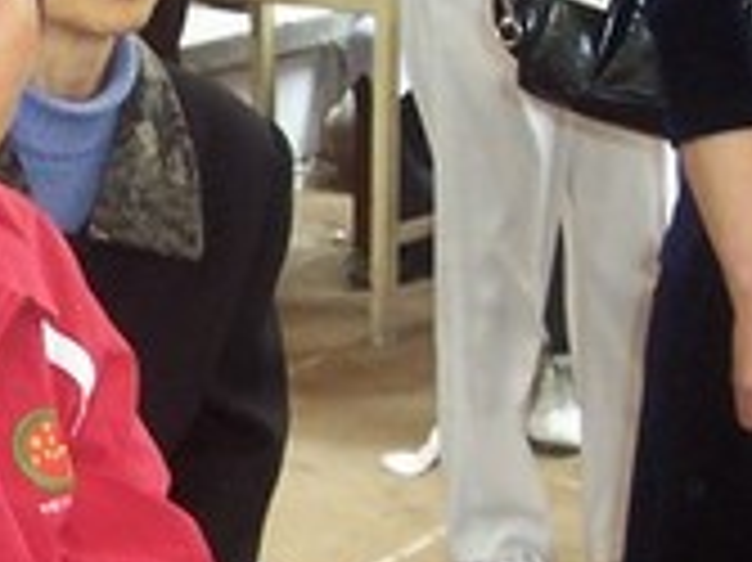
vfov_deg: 11.1
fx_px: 2887
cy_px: 301
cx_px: -41
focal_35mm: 133
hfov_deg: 14.5
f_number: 2.8
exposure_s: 1/60
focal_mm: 5.6
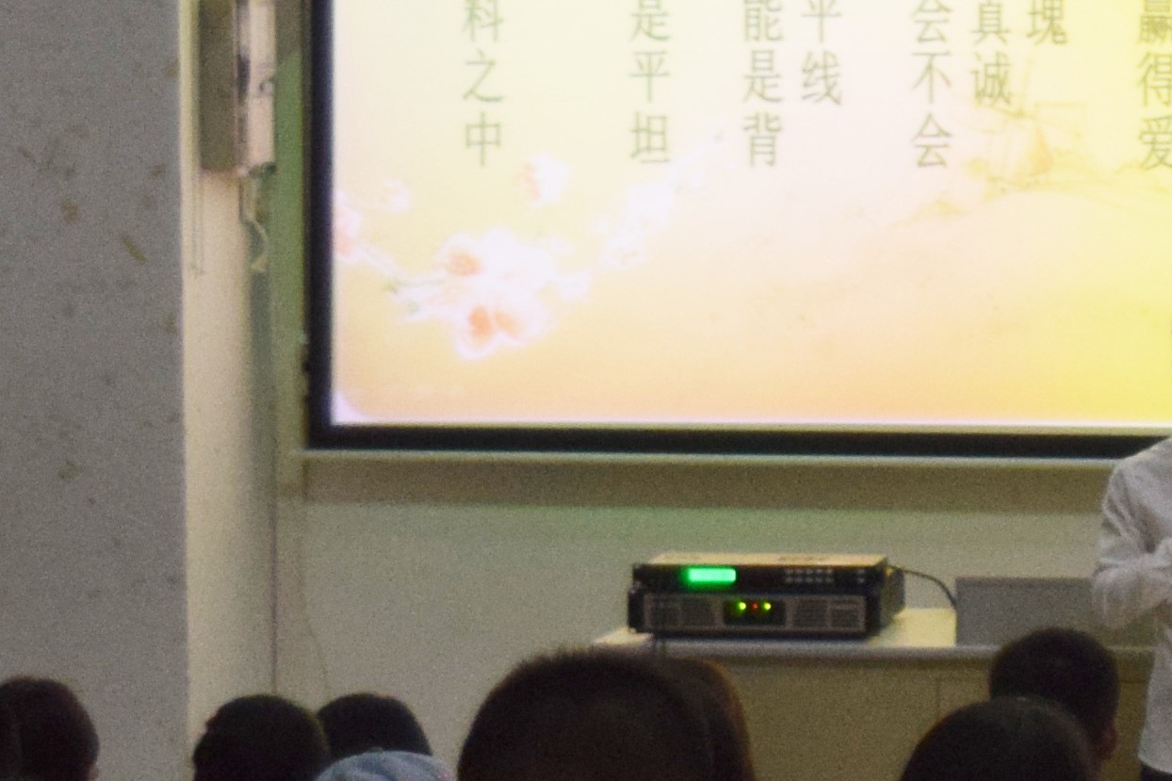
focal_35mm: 246
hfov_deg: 8.1
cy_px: 173
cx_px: 2095
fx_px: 8007
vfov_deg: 5.6
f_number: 4.5
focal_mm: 34
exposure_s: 1/60
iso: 1100
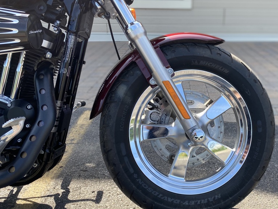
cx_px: 180
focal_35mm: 35
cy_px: 105
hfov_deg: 51.9
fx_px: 281
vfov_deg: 40.7
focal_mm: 4.25
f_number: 1.8
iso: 32
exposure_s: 1/544
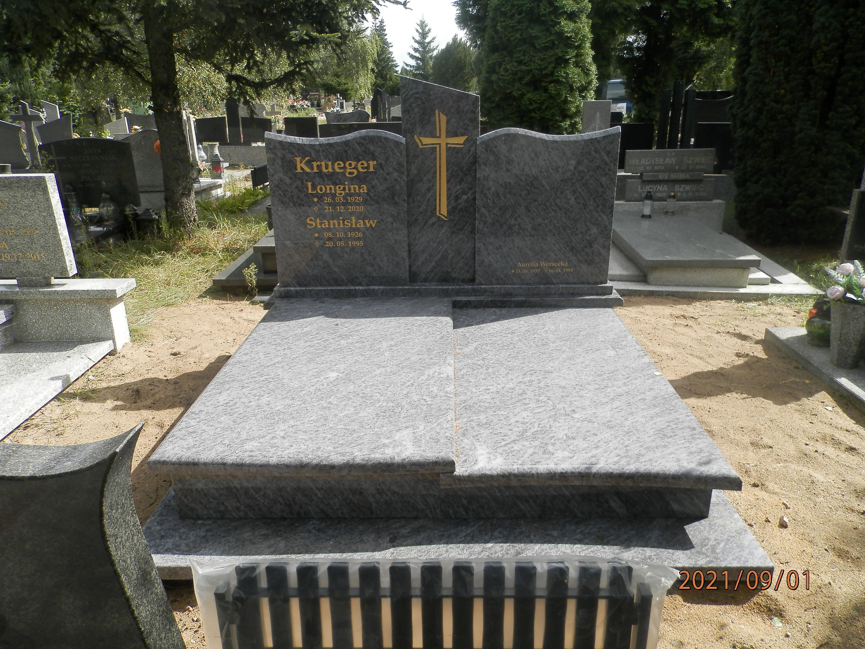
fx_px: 625
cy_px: 324
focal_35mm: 25
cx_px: 432
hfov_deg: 69.4
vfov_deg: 54.9
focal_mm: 4.5
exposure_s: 1/640
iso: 80
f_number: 3.1
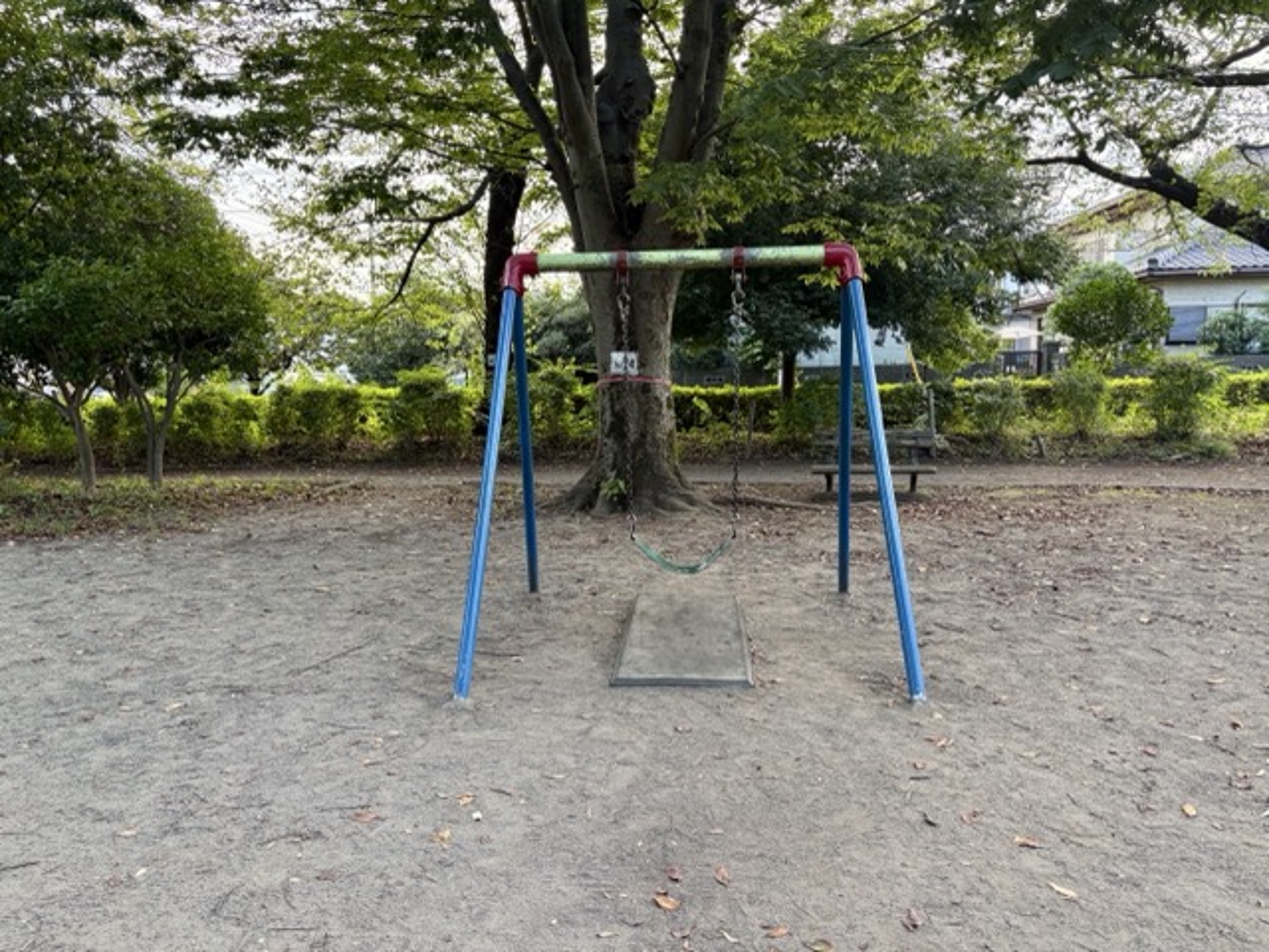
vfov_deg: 53.1
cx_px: 634
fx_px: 953
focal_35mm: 26
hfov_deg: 67.3
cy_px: 476
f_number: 1.6
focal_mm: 5.96
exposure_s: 1/124
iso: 125
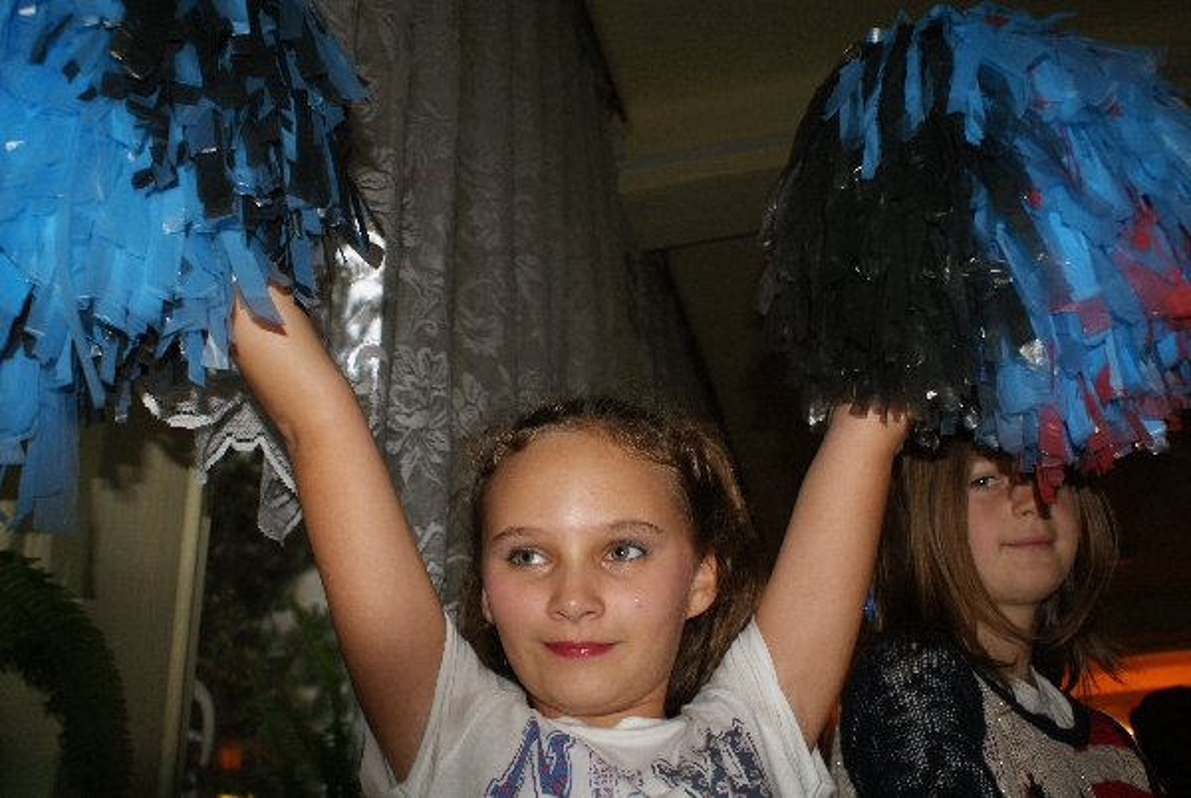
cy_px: 399
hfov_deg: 53.1
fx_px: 1193
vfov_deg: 37.0
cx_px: 596
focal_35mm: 36
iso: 400
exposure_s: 1/60
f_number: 5.6
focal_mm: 24
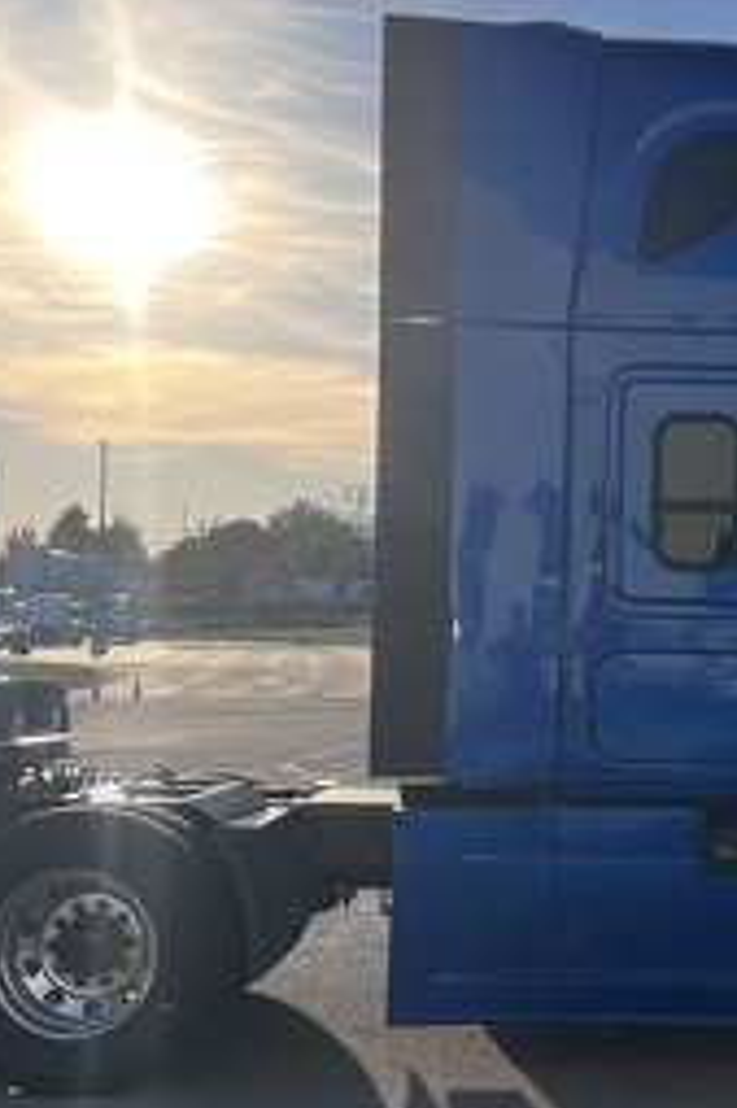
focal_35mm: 64
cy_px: 589
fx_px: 1968
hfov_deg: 20.8
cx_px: 654
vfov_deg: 31.4
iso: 50
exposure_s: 1/6579
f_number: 1.5
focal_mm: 5.7
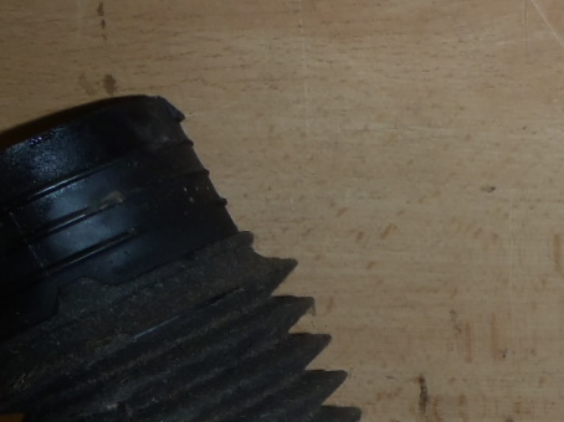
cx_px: 580
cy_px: 535
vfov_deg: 17.6
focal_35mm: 79
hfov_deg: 23.6
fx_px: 1286
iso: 100
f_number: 3.9
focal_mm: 5
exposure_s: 1/30
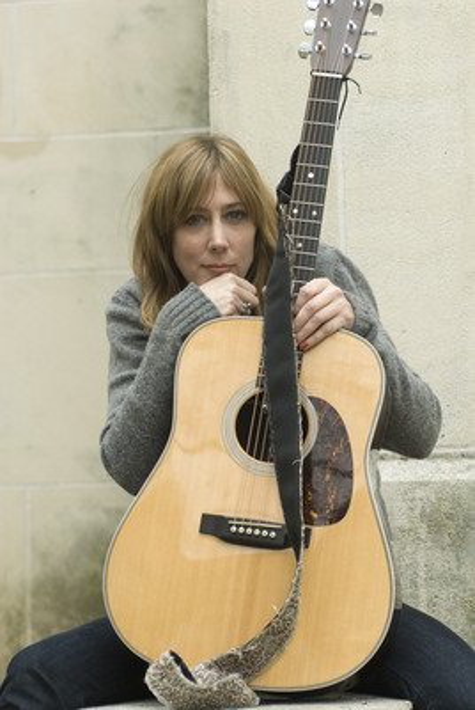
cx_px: 238
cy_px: 355
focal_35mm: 105
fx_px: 2071
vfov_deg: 19.4
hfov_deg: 13.1
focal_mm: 70
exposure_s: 1/100
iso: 200
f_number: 3.5
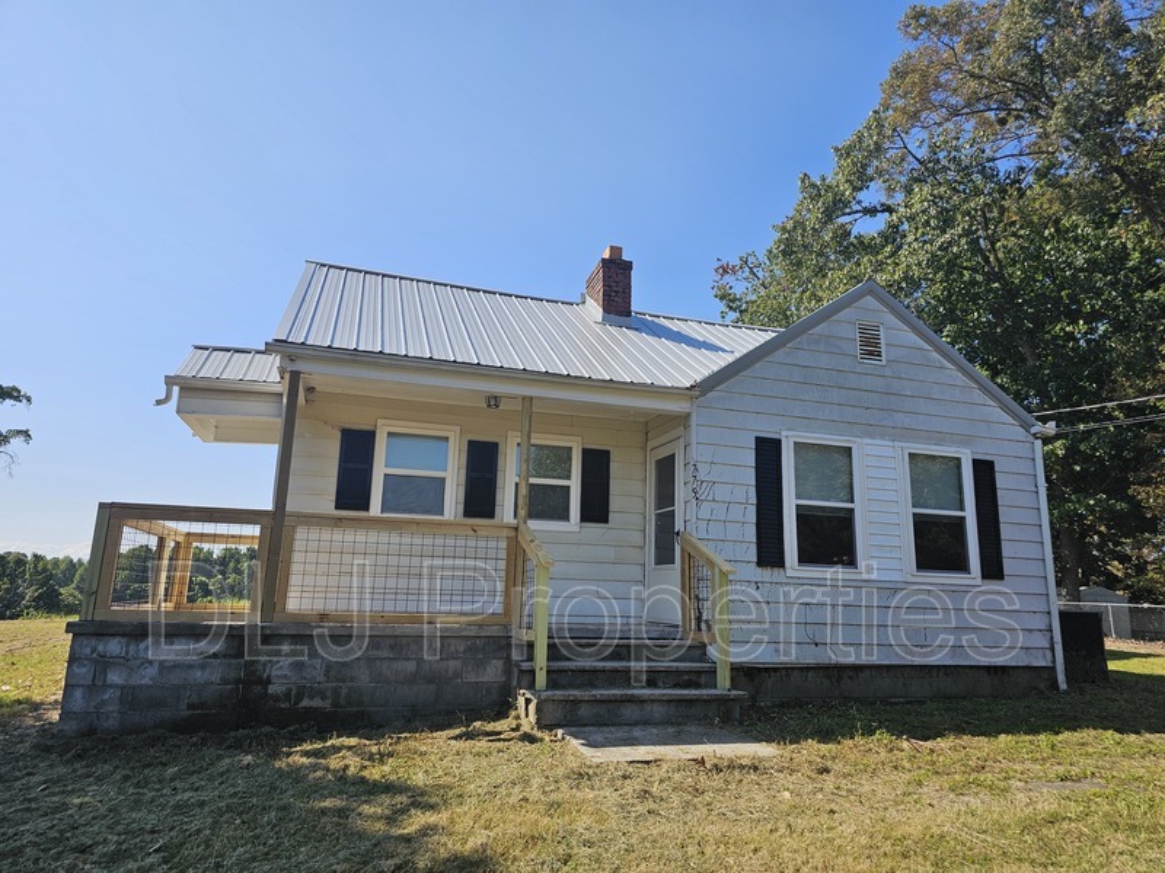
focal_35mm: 23
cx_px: 582
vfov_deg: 58.9
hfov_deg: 73.9
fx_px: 774
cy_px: 436
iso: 20
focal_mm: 6.3
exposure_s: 1/1225
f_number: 1.7
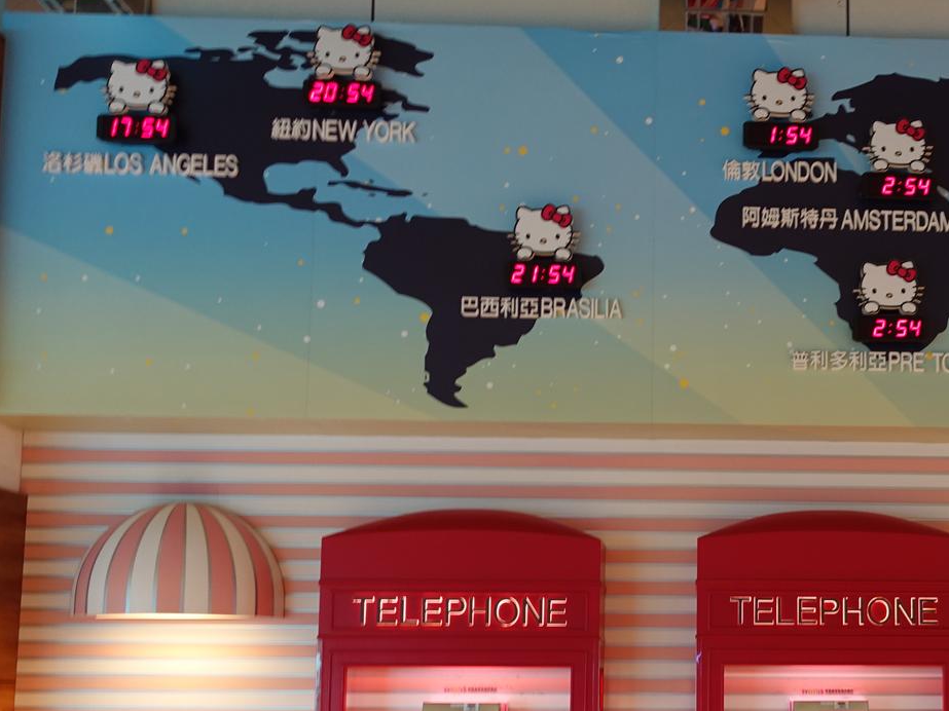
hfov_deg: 40.4
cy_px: 557
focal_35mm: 45
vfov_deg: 31.4
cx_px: 759
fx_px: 1234
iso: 125
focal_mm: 8.8
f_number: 1.8
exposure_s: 1/30
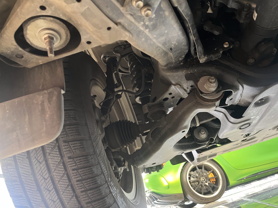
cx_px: 139
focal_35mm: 26
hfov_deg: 67.3
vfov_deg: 53.1
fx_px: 209
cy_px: 104
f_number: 1.6
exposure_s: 1/33
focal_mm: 5.1
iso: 400
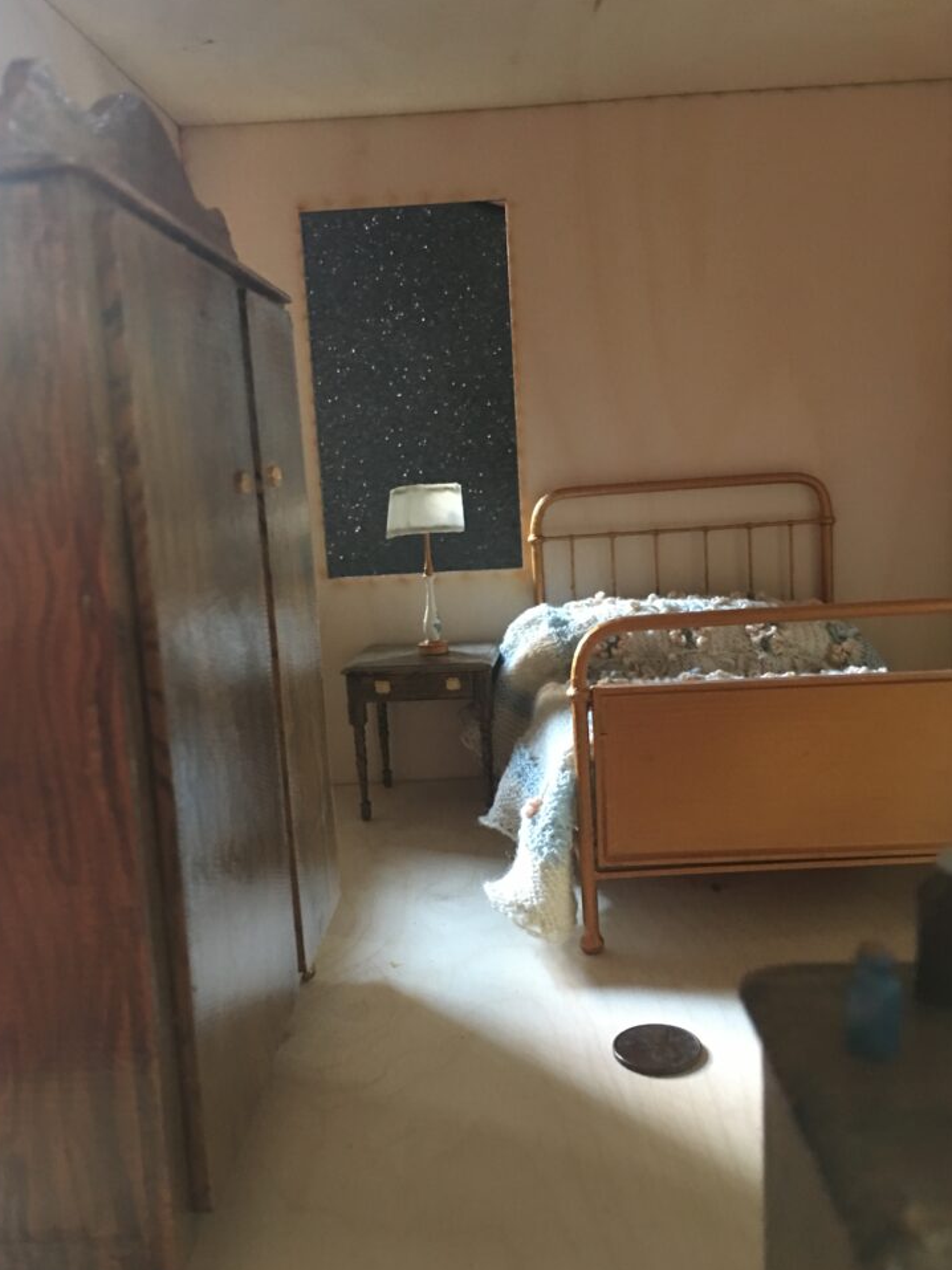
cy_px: 627
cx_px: 469
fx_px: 1137
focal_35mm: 31
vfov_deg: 58.4
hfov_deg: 45.4
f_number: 2.2
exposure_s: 1/4
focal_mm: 4.15
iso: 50
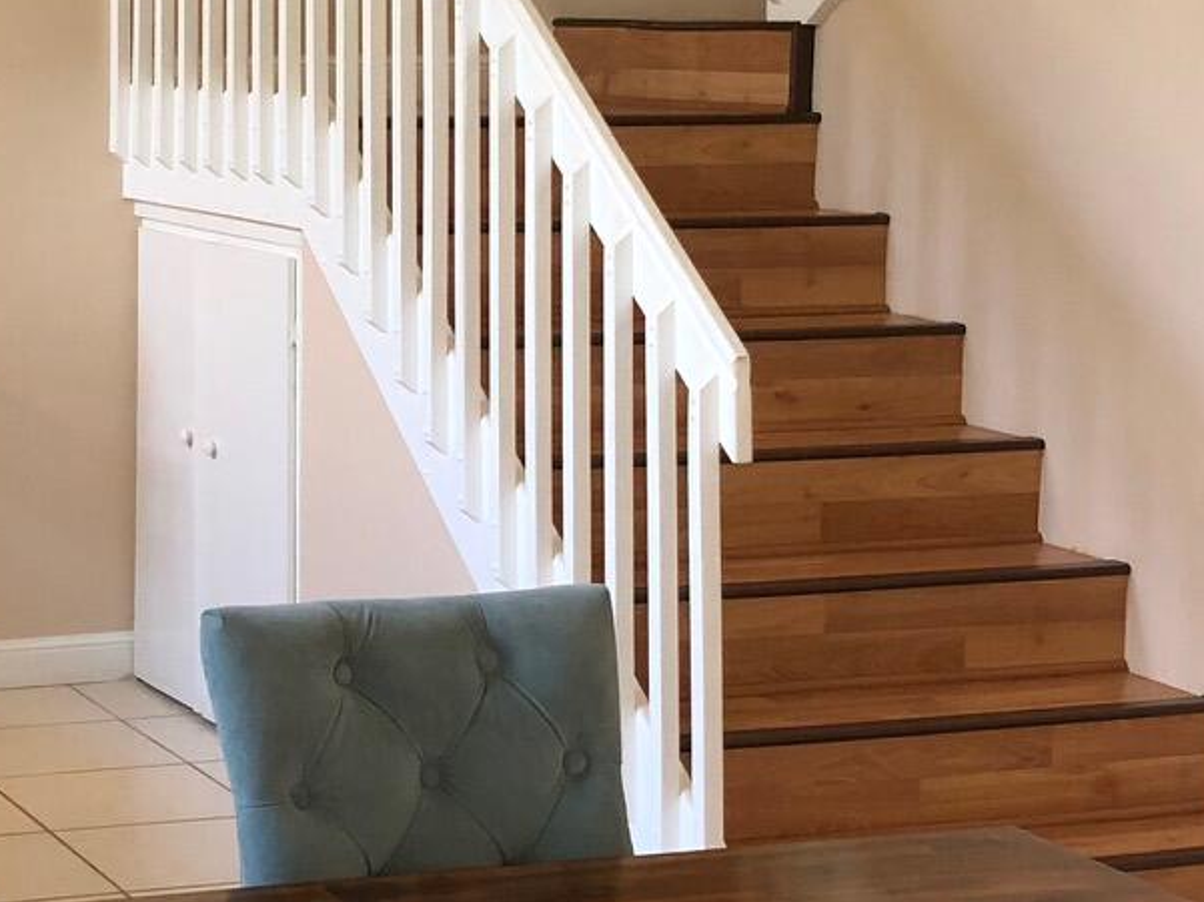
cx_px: 166
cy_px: 307
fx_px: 3268
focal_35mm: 94
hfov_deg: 20.5
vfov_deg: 15.7
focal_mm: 4
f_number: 1.8
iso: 40
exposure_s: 1/24
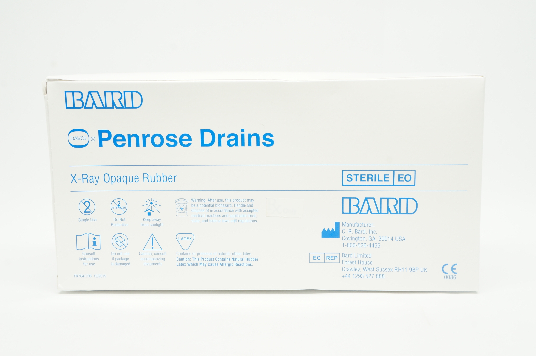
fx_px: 714
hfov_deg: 41.2
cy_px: 178
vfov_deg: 28.0
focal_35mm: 48
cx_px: 268
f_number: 13
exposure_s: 1/10
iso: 400
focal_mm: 32
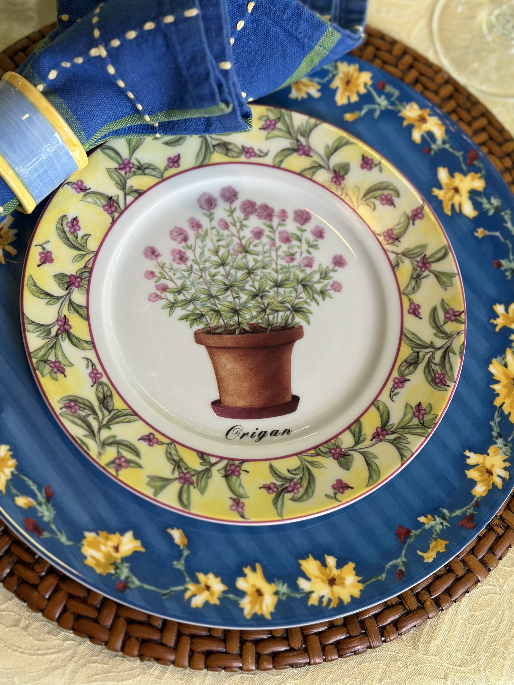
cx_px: 257
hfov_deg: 30.3
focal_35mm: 48
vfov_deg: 39.7
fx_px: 950
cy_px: 342
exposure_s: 1/96
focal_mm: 6.86
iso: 125
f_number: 1.78
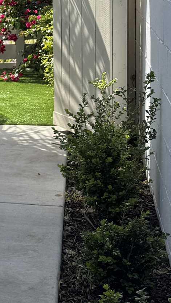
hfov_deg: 10.5
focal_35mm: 96
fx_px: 774
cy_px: 97
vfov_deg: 22.1
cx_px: -267
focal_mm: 6.76
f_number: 1.78
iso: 80
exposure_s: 1/2331
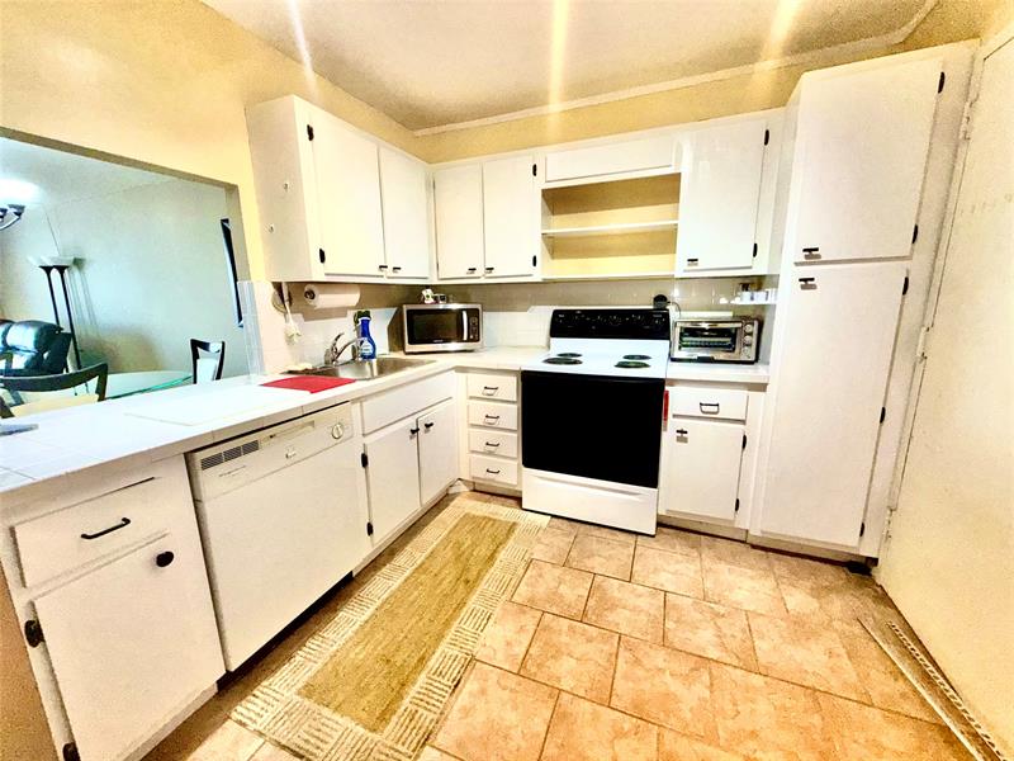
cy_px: 380
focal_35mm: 14
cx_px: 507
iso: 125
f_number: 2.2
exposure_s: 1/120
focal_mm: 2.22
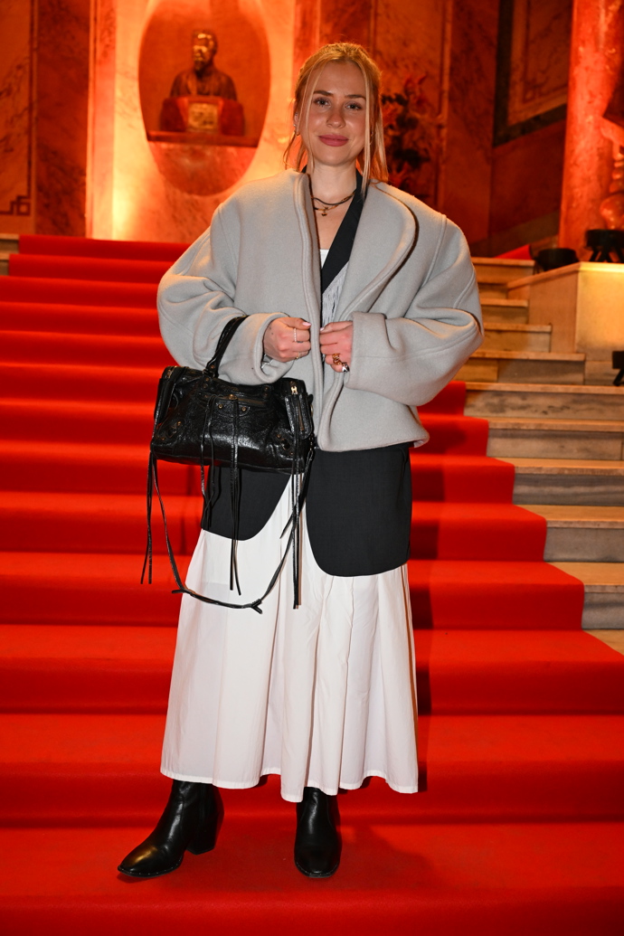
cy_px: 468
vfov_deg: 45.4
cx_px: 312
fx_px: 1118
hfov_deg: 31.2
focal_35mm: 43
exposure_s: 1/125
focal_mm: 43
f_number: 4.5
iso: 2500
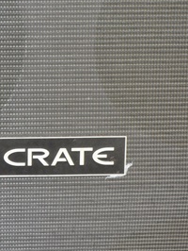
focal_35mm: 130
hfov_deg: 11.4
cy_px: 90
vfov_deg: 15.1
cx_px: 26
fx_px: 940
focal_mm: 40
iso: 900
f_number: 5.3
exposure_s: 1/60
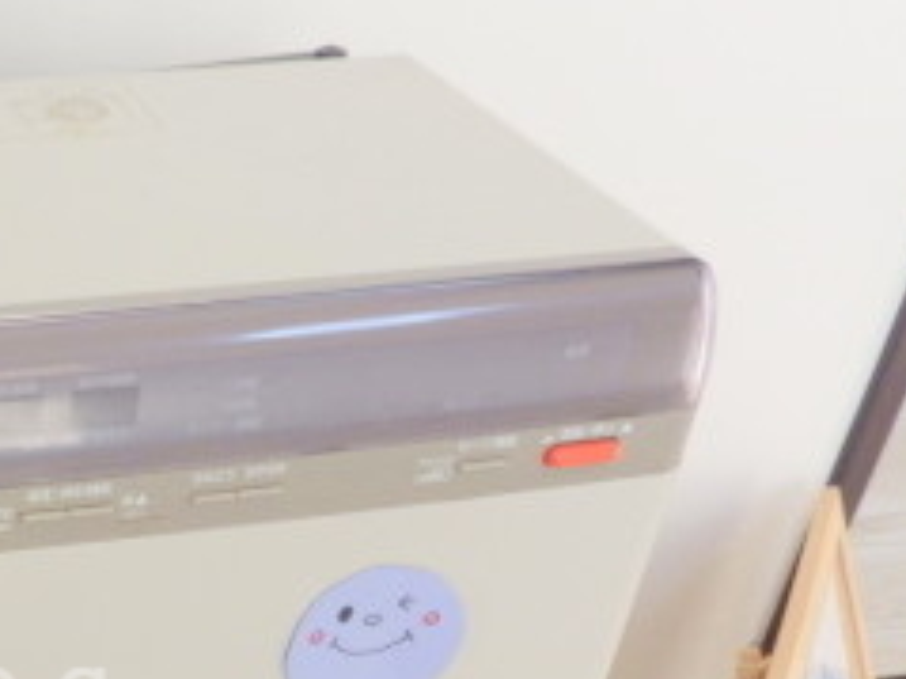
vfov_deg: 23.6
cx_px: -133
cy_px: 694
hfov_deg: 29.0
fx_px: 1543
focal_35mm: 59
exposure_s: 1/100
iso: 100
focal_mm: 4
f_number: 3.1
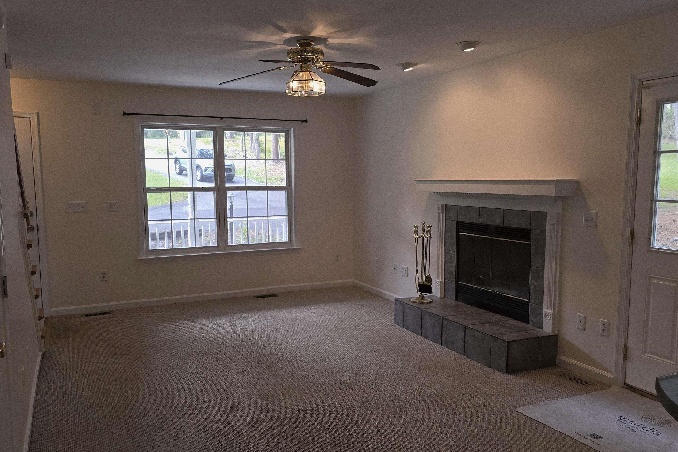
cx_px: 323
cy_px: 237
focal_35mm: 29
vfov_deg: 44.9
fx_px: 546
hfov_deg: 63.6
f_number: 1.7
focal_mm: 6.3
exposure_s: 1/60.2
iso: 32
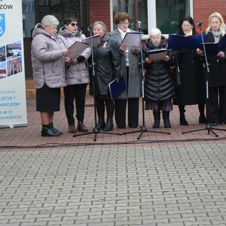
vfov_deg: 15.3
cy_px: 86
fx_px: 842
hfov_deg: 15.0
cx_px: 235
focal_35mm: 114
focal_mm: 45
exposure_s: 1/500
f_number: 4.5
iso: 1000
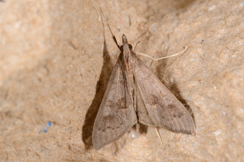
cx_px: 122
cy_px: 81
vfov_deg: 10.7
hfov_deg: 16.1
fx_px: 862
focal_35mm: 128
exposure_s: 1/60
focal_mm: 85
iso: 100
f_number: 25
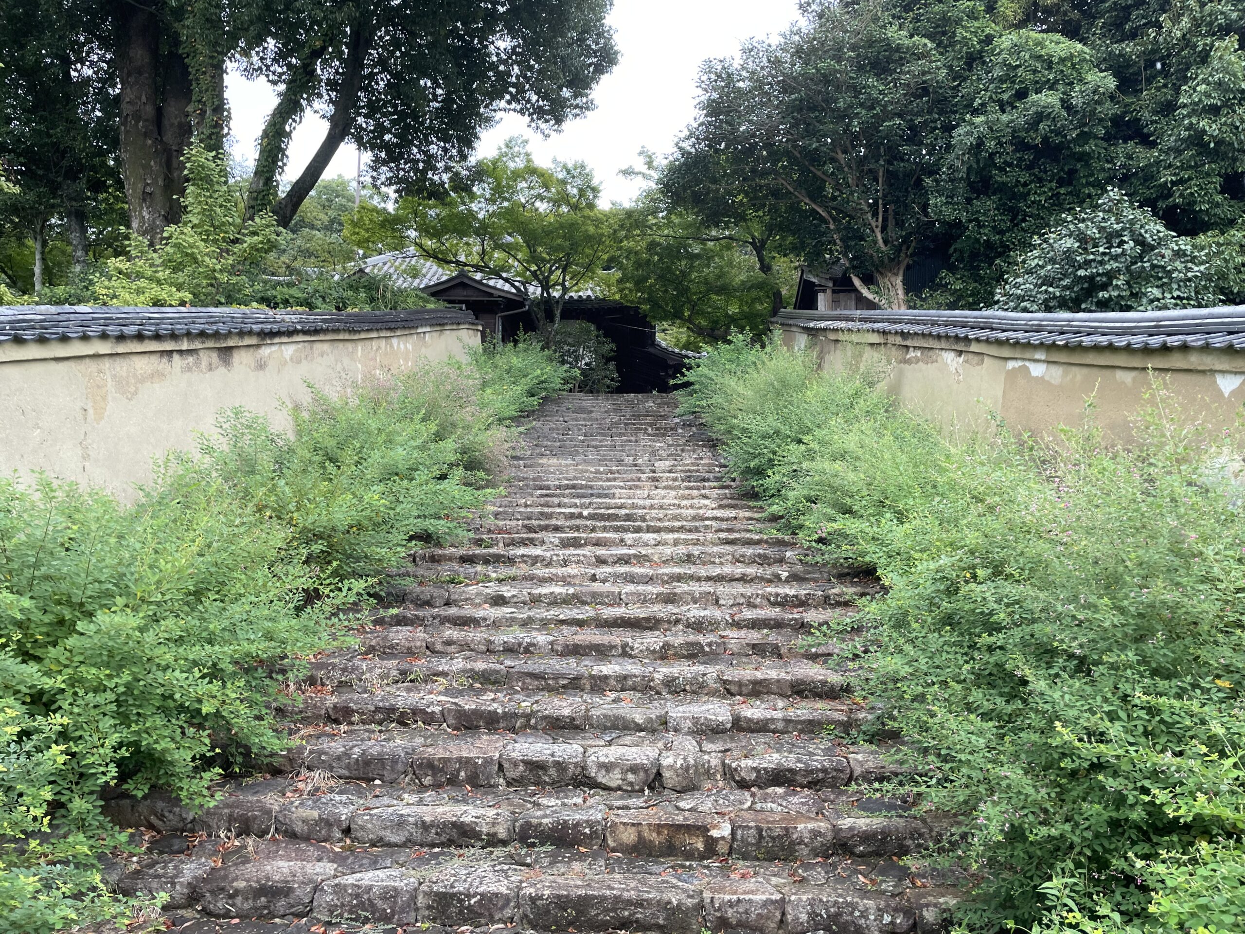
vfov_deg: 53.1
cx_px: 622
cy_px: 467
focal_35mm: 26
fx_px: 935
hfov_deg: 67.3
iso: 32
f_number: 1.6
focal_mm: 4.2
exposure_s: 1/336
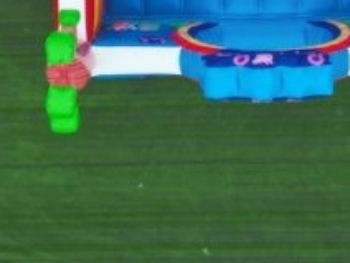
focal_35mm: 116
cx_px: 259
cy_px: -289
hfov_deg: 16.9
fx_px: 1173
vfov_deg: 11.3
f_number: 1.7
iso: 140
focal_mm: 6.72
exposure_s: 1/400
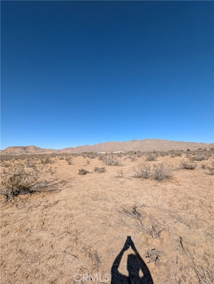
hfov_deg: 94.6
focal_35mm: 12
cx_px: 107
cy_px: 142
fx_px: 99
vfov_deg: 110.5
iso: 41
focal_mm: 2.23
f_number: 1.95
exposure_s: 1/2119
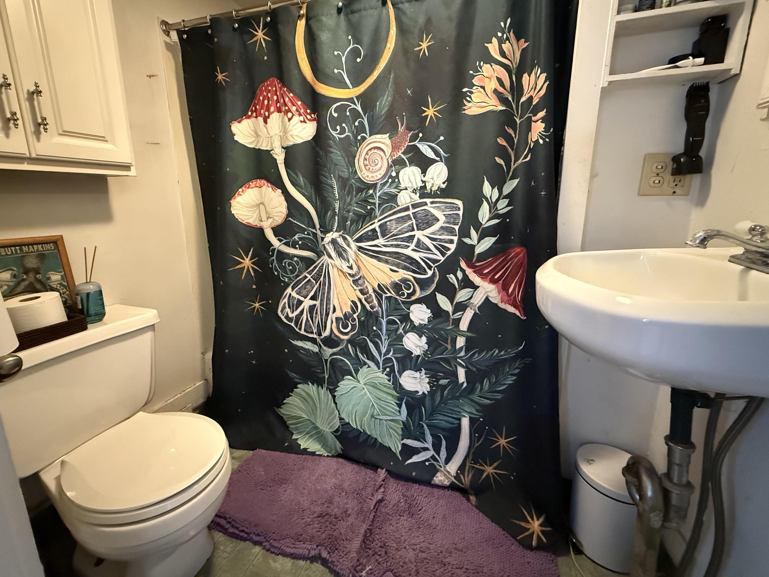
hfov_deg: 98.1
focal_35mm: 15
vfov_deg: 81.6
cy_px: 269
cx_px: 368
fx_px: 333
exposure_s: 1/40
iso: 1250
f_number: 2.2
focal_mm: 2.22
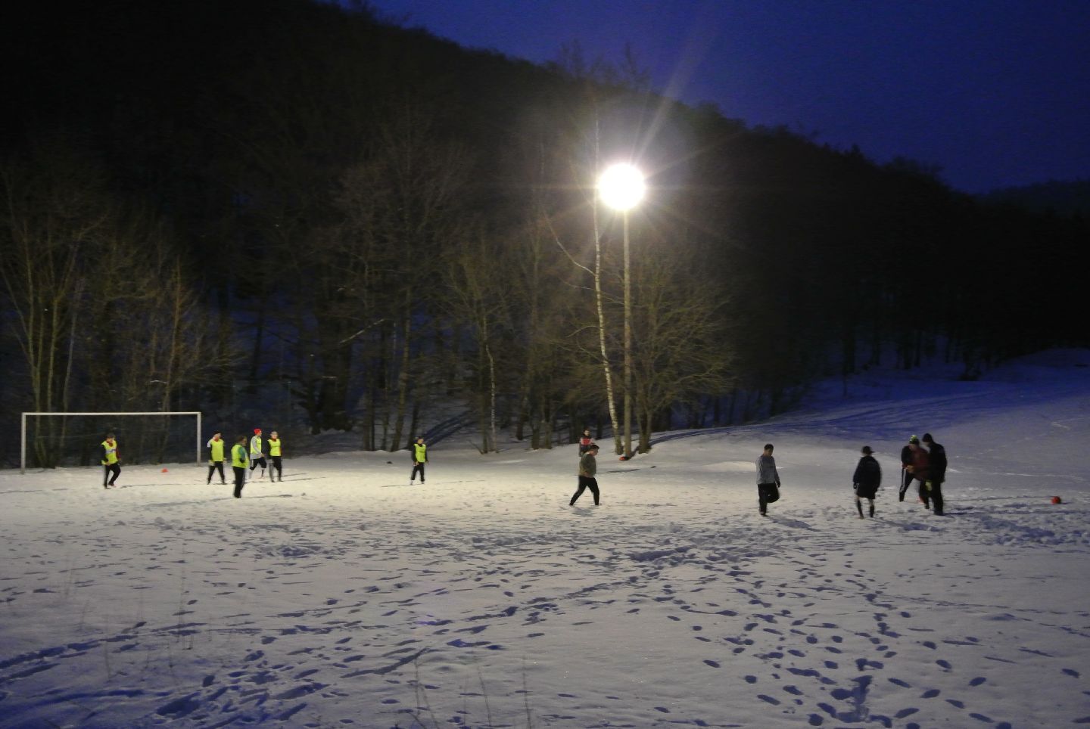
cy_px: 364
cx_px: 545
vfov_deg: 38.0
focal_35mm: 35
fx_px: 1061
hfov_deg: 54.4
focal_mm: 13.1
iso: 1600
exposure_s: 1/10
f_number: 4
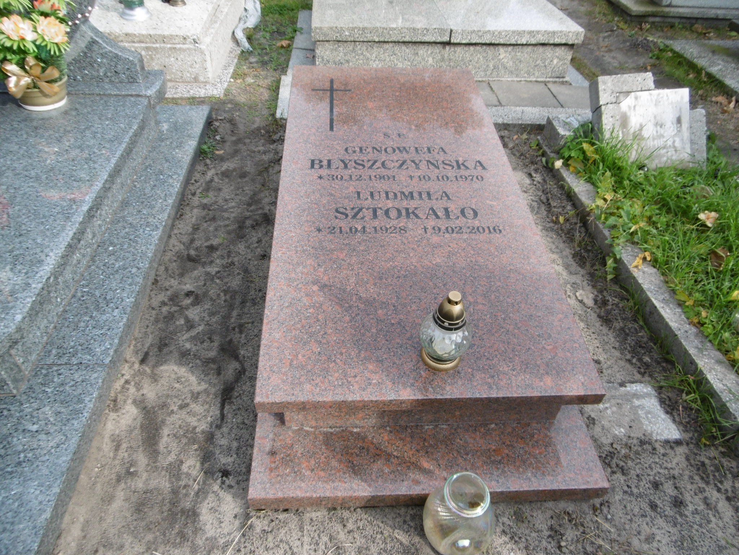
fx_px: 512
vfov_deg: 56.8
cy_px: 278
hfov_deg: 71.6
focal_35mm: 24
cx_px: 370
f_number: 3.1
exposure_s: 1/400
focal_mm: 4.3
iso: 100
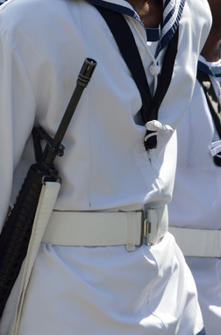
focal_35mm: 289
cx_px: 19
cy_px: 89
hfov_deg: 4.7
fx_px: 2680
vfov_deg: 7.1
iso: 100
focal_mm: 105
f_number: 8
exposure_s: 1/200
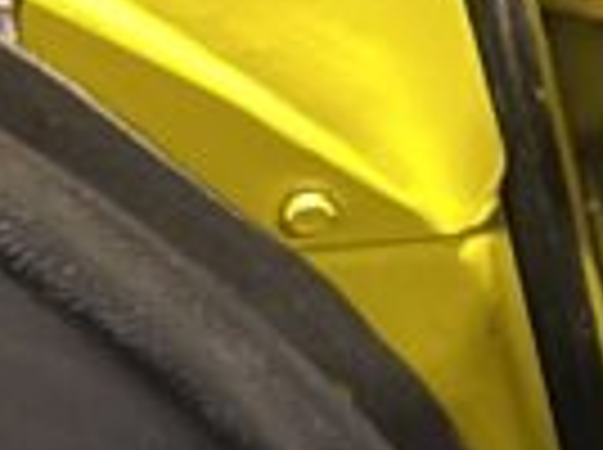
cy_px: 184
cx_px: 2187
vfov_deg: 7.4
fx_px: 3460
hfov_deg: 7.7
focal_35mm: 199
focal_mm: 4.2
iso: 1000
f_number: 1.6
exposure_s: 1/25
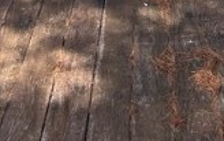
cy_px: -331
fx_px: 789
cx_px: 76
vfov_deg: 8.1
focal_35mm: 129
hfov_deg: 16.1
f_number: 1.5
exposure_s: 1/654
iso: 50
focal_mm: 5.7
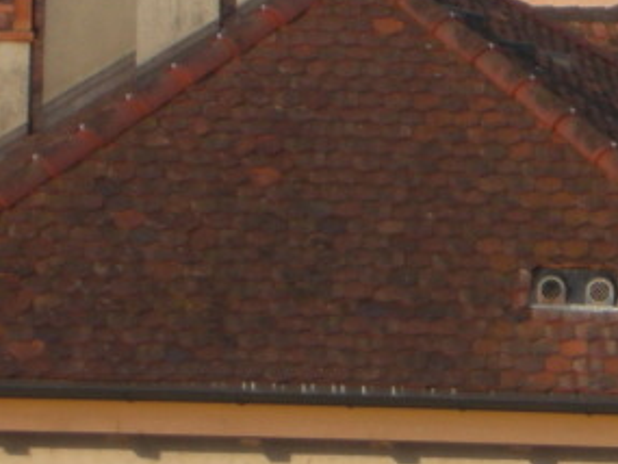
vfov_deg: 3.9
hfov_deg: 5.2
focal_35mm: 377
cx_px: 588
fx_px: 6733
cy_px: -152
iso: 50
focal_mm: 17.4
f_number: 5.4
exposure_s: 1/148
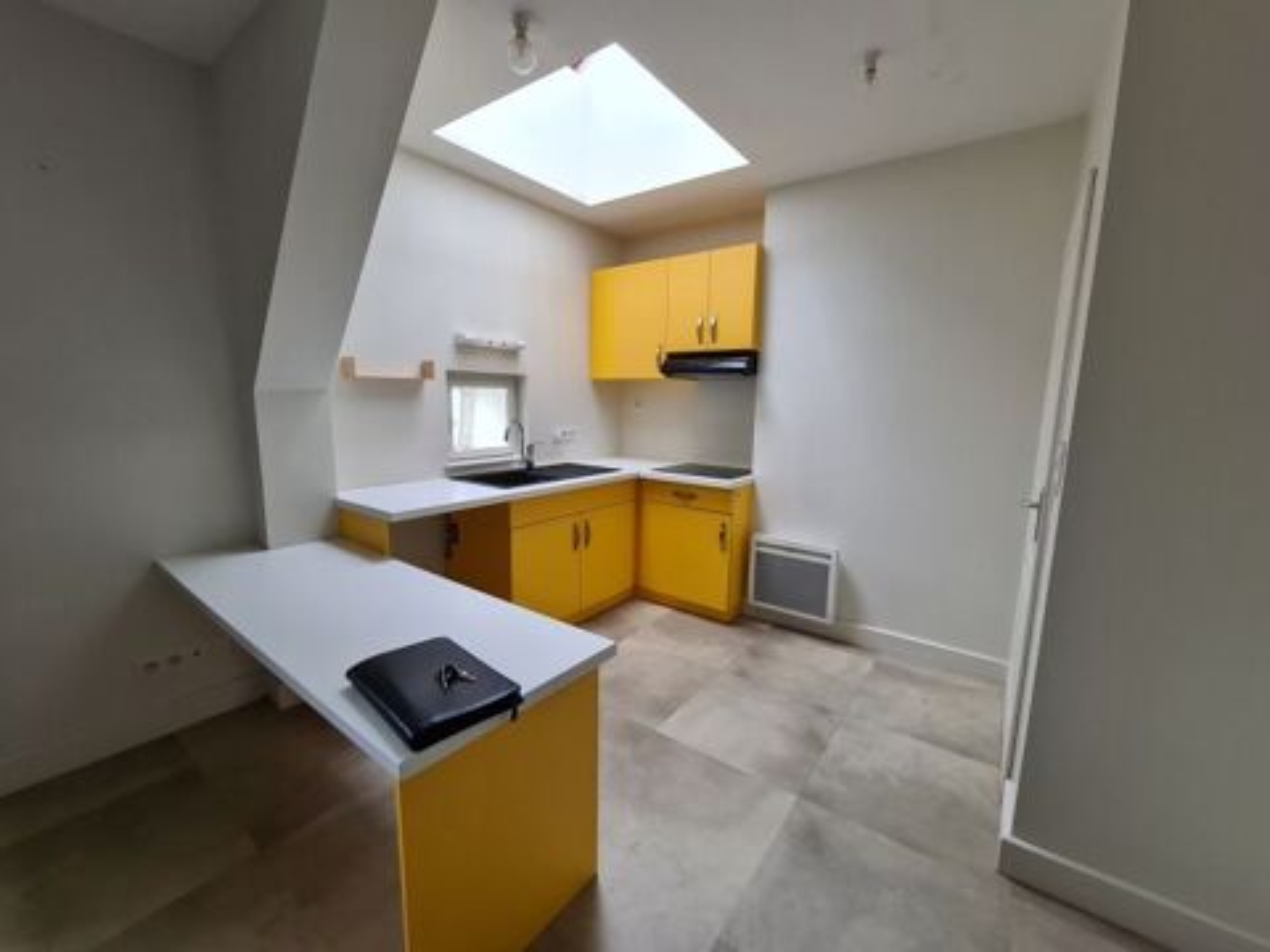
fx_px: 477
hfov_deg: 106.2
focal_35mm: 13
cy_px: 476
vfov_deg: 89.9
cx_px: 635
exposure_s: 1/50
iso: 100
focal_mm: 2.2
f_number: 2.2
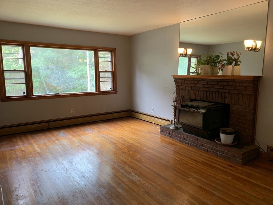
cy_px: 102
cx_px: 136
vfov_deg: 53.1
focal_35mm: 26
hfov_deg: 67.3
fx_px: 205
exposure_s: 1/60
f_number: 1.8
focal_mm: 4.25
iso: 125
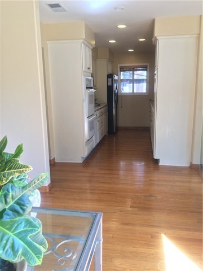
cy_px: 136
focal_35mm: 29
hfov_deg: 48.2
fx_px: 227
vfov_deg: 61.7
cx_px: 102
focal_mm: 4.15
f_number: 2.2
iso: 25
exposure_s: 1/30
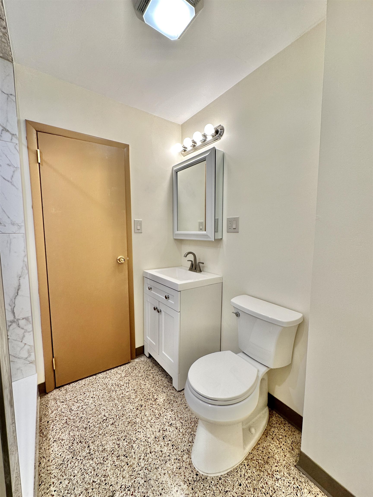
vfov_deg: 102.1
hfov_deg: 85.7
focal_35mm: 14
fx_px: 201
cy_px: 248
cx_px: 186
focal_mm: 2.22
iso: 80
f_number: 2.2
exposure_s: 1/120
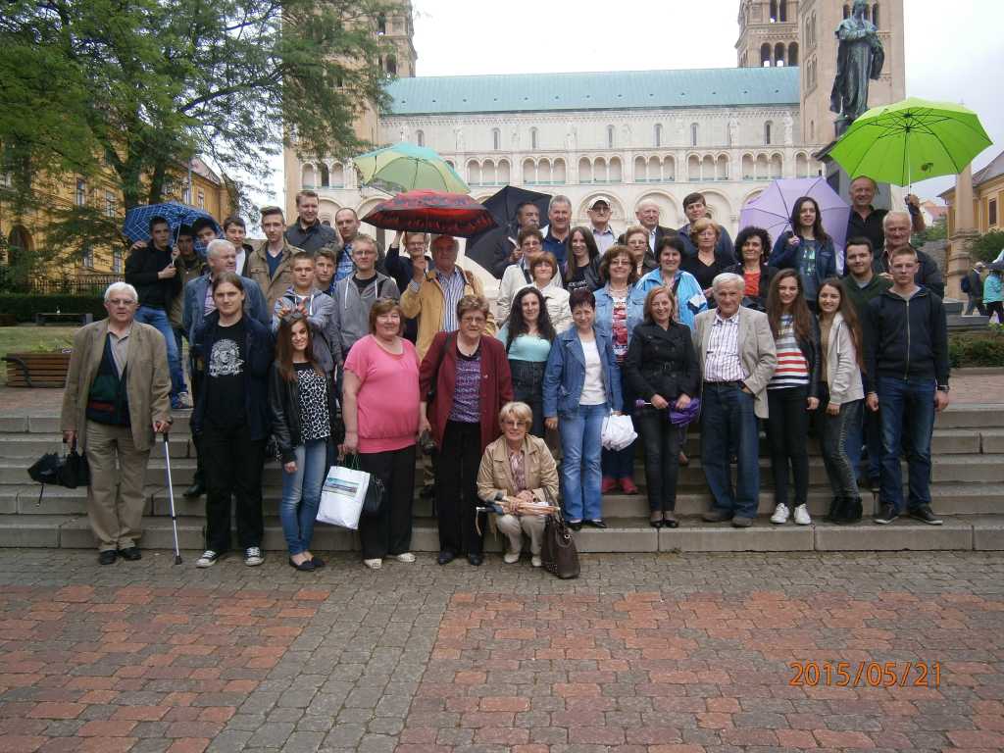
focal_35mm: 31
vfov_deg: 45.4
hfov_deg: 58.4
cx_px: 502
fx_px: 899
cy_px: 376
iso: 80
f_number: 2.9
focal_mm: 5.5
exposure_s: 1/250
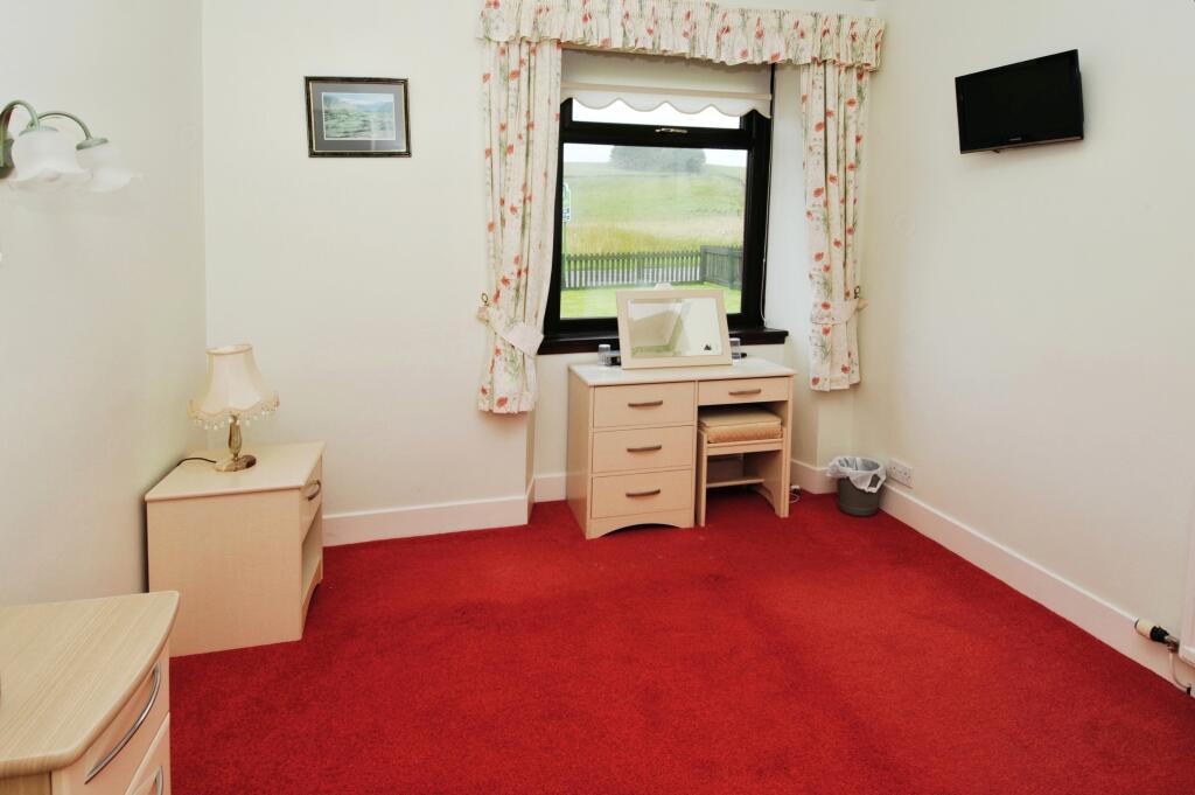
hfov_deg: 90.0
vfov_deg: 67.3
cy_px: 398
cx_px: 598
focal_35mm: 18
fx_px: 597
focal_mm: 12
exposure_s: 1/50
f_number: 7.1
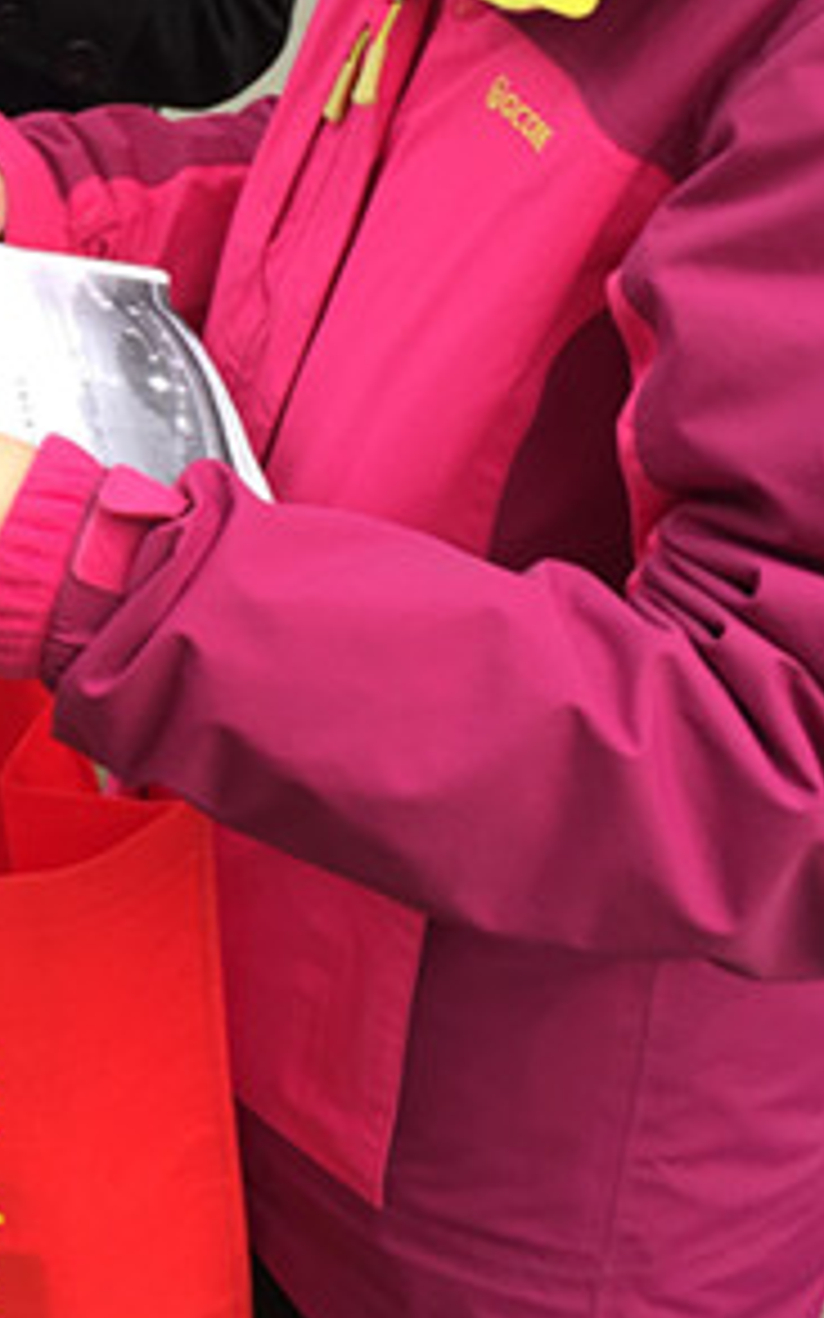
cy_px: 126
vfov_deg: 28.2
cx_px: -131
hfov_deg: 17.8
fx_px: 2516
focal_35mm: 70
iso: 32
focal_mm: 4.15
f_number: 2.2
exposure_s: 1/222
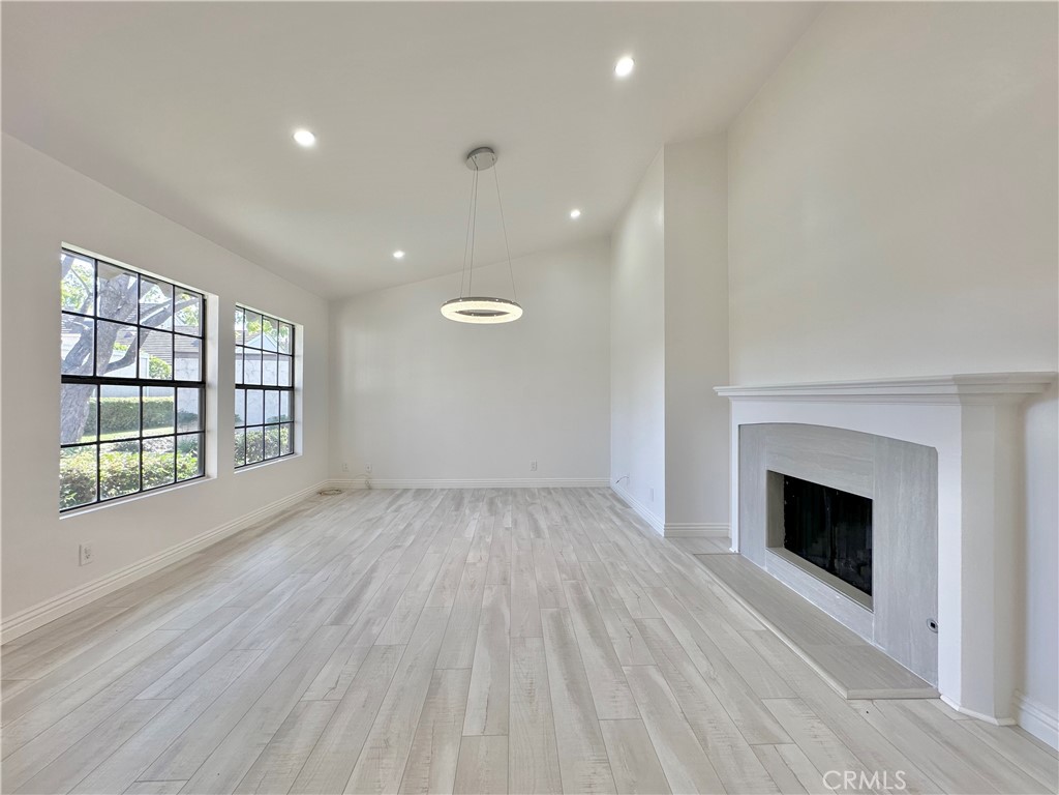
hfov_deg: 102.1
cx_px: 530
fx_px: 428
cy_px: 398
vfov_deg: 85.7
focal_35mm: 14
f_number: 2.2
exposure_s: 1/120
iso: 64
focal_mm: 2.22
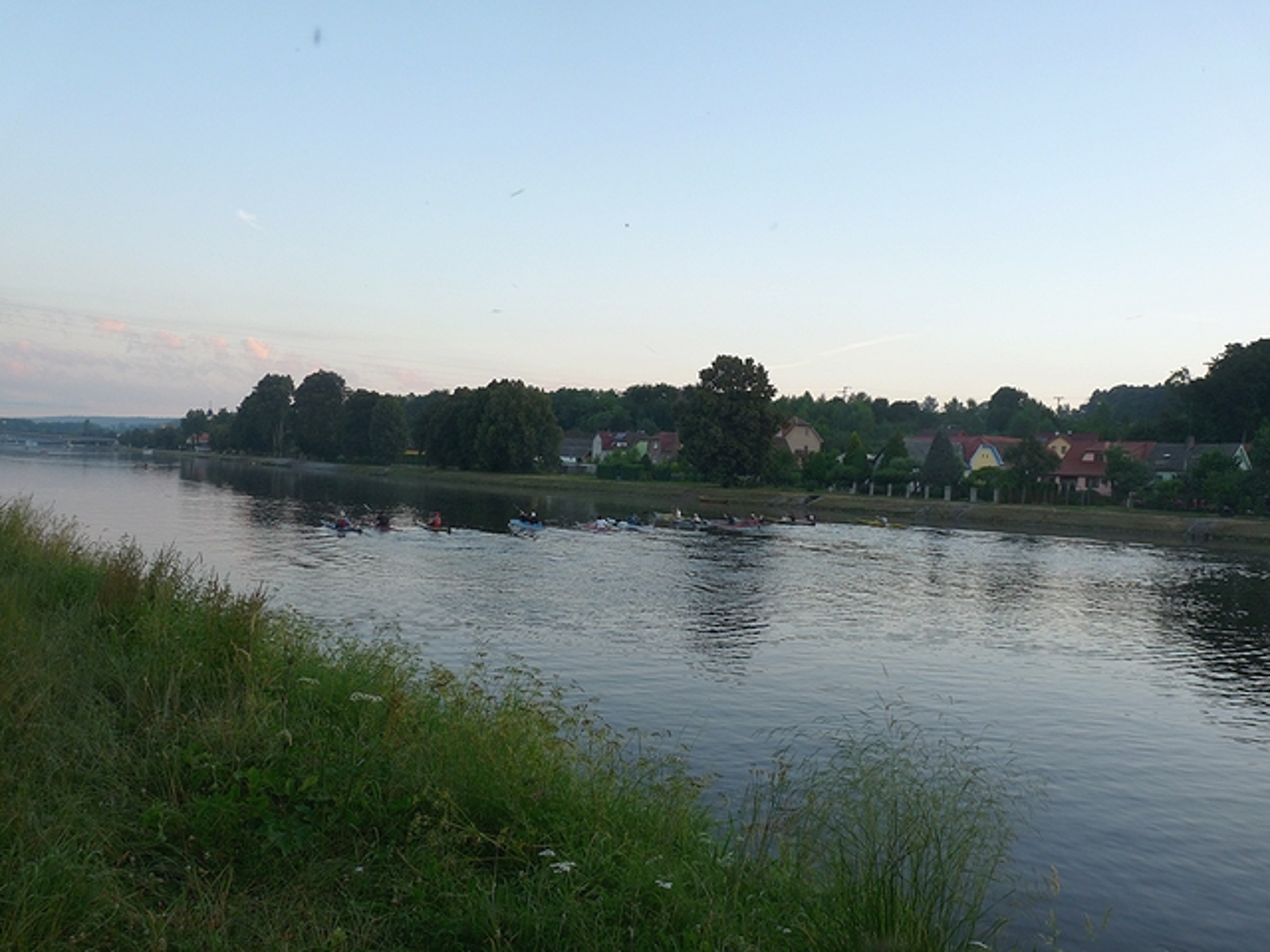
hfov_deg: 65.3
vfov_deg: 51.4
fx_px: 991
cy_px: 476
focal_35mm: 27
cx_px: 635
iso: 100
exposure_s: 1/160
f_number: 2.8
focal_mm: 4.8
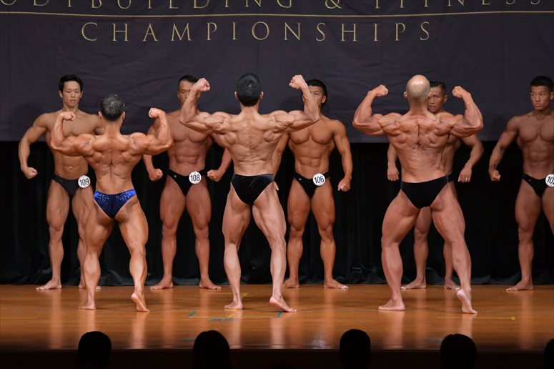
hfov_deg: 9.5
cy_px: 184
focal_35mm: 217
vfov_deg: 6.3
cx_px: 277
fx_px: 3338
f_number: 5.6
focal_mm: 145
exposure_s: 1/400
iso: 4000
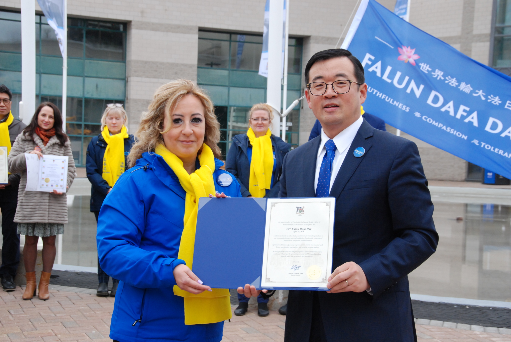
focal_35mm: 66
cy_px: 171
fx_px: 938
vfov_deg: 20.7
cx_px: 256
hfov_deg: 30.5
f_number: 10
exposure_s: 1/400
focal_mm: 44
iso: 800
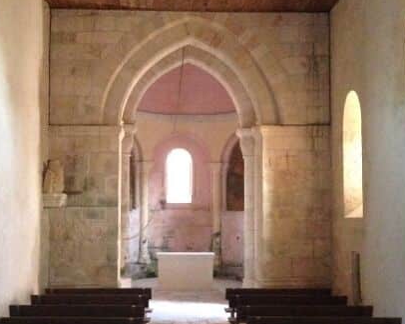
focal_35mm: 61
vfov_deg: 24.9
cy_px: 155
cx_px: 195
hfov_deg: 31.0
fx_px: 730
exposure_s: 1/15
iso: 800
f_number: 2.4
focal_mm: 4.12
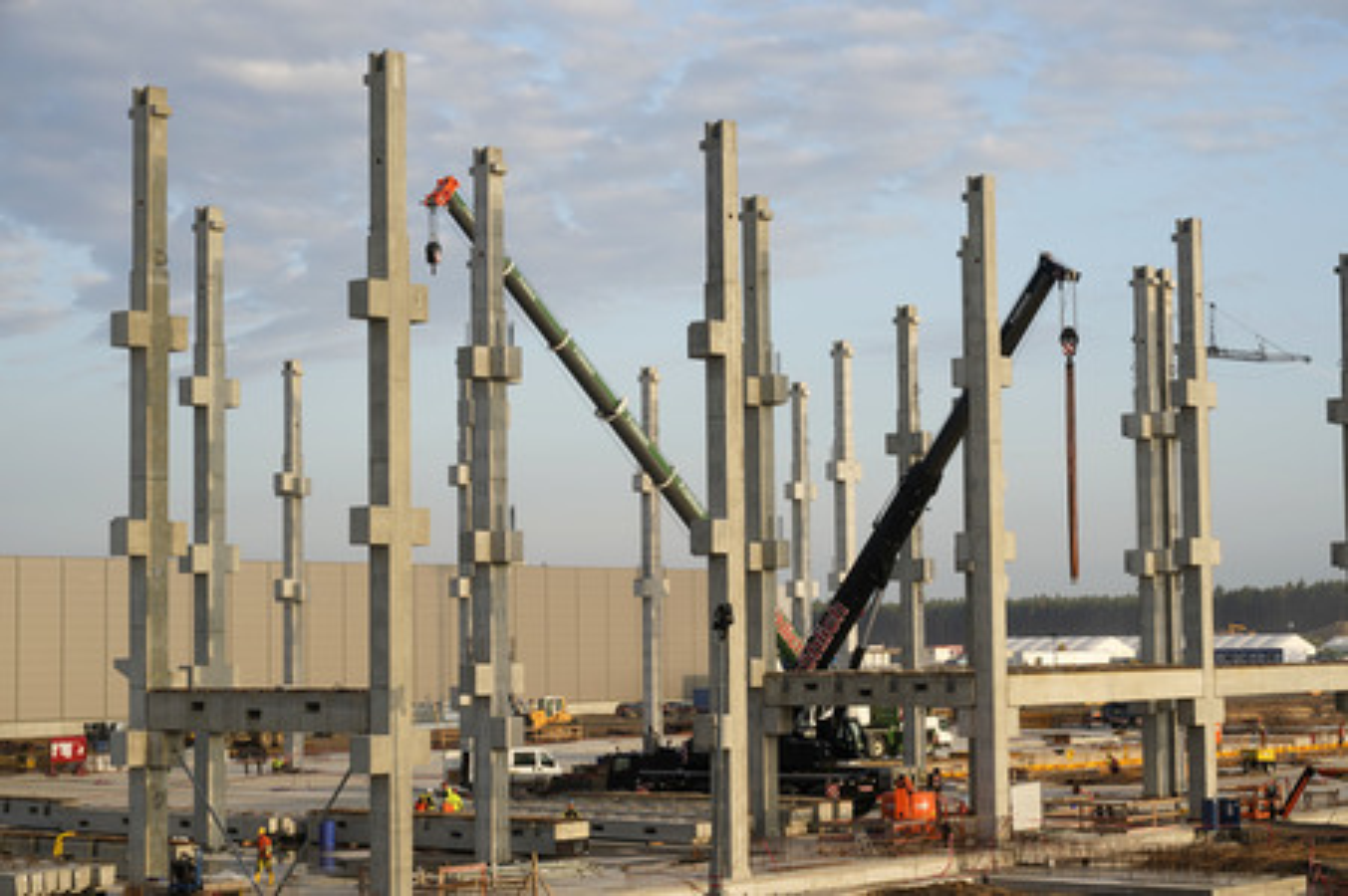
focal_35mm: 75
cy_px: 448
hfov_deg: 27.0
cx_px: 674
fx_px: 2806
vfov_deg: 18.2
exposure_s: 1/250
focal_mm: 75
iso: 320
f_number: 11
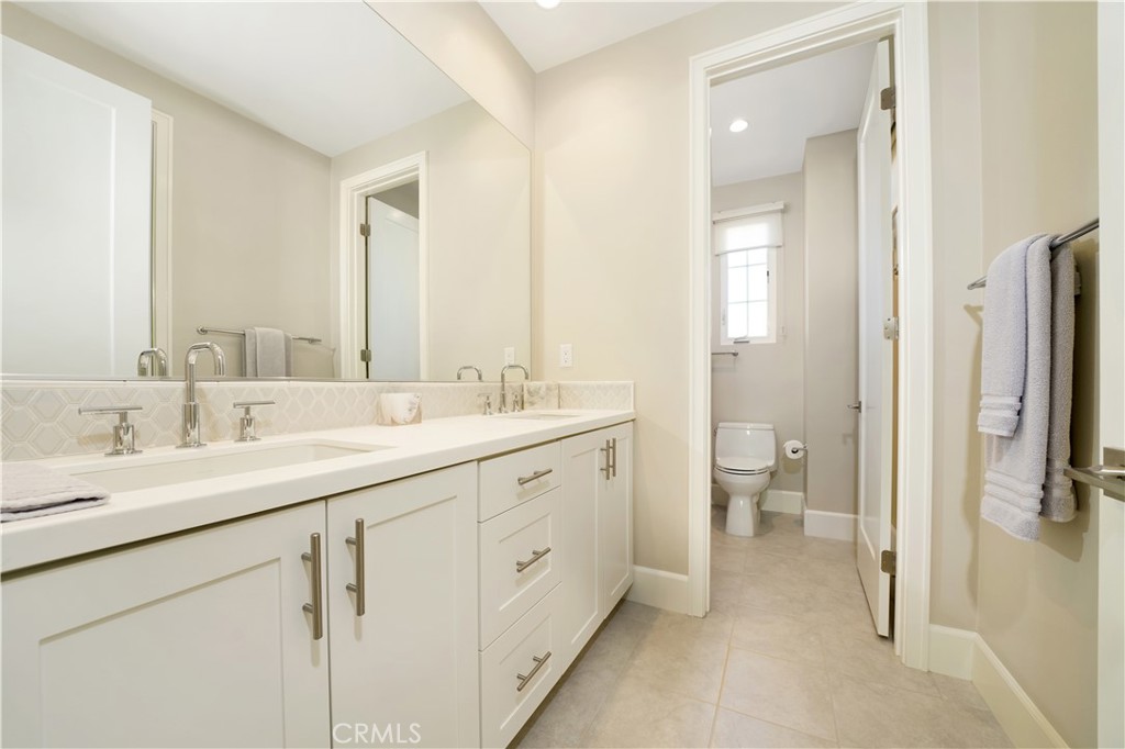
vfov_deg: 90.0
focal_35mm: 12
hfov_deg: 112.6
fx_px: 375
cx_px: 562
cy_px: 374
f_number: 7.1
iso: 400
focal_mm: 12
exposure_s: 1/25
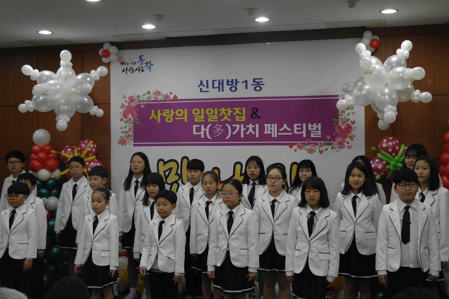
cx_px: 224
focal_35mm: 50
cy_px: 150
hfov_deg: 39.6
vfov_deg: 27.0
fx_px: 624
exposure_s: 1/45
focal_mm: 33
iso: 800
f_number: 4.5
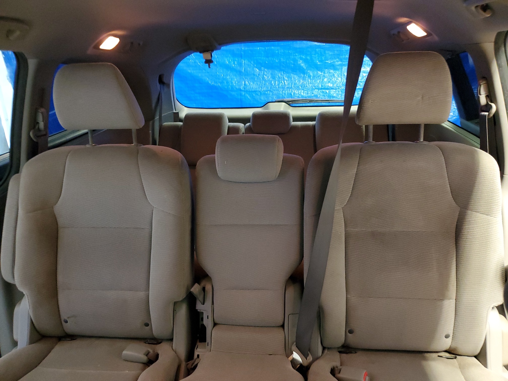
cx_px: 254
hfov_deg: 67.3
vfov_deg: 53.1
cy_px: 190
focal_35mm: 26
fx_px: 382
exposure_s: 1/15
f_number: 1.5
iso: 401
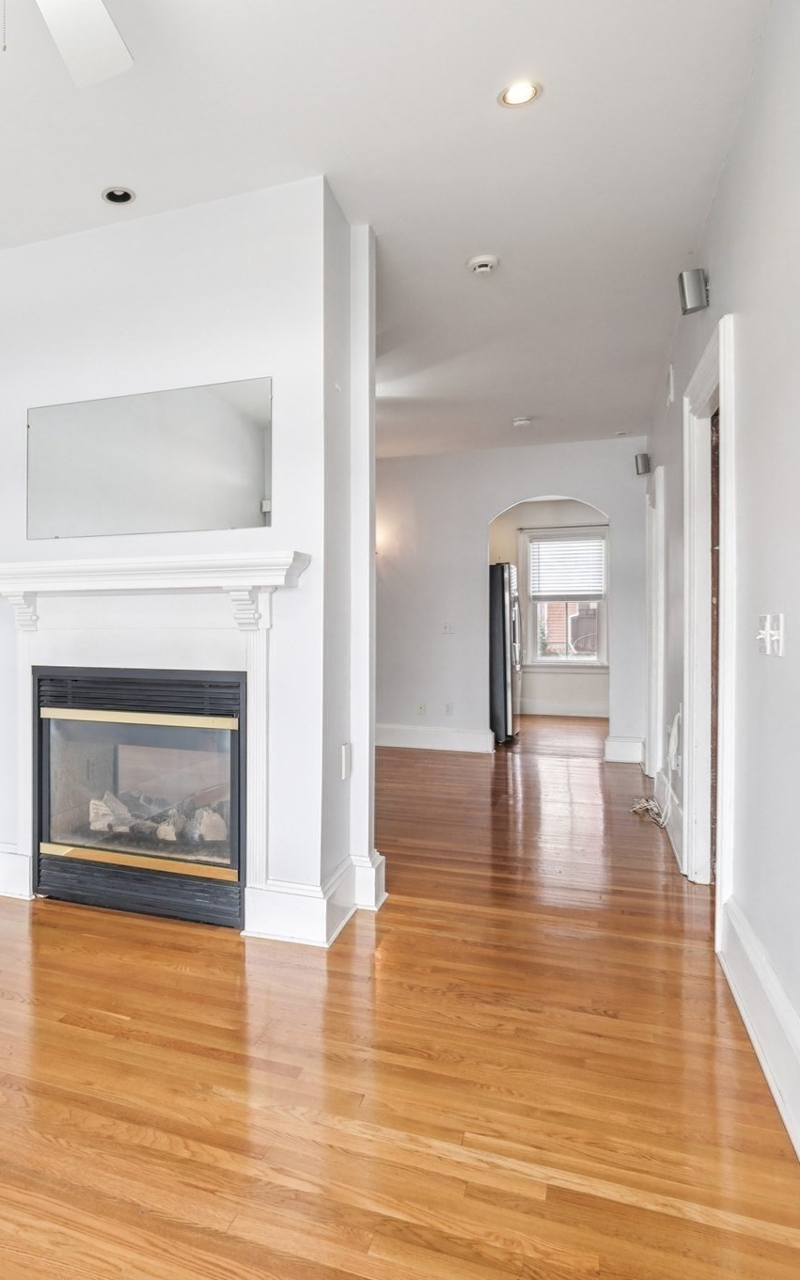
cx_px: 179
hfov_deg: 50.3
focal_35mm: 23
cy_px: 640
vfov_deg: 77.1
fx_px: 802
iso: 320
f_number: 5.6
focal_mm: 10
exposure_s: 1/15
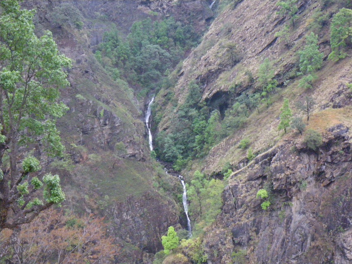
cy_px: 132
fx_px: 427
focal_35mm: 42
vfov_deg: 34.4
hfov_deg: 44.8
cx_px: 176
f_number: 4.2
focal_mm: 7.5
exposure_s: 1/40
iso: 800
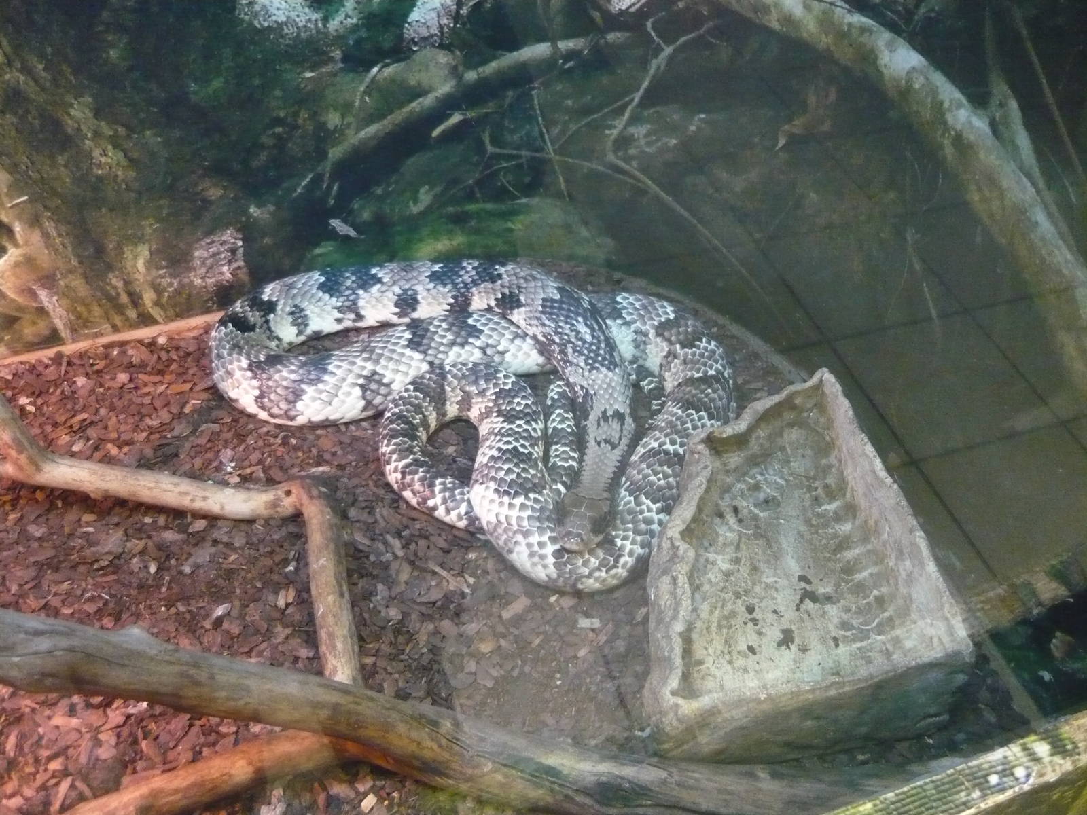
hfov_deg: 55.4
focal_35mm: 33
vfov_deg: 42.9
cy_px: 408
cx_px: 544
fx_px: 1036
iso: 800
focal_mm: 5.5
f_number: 2.8
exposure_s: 1/25
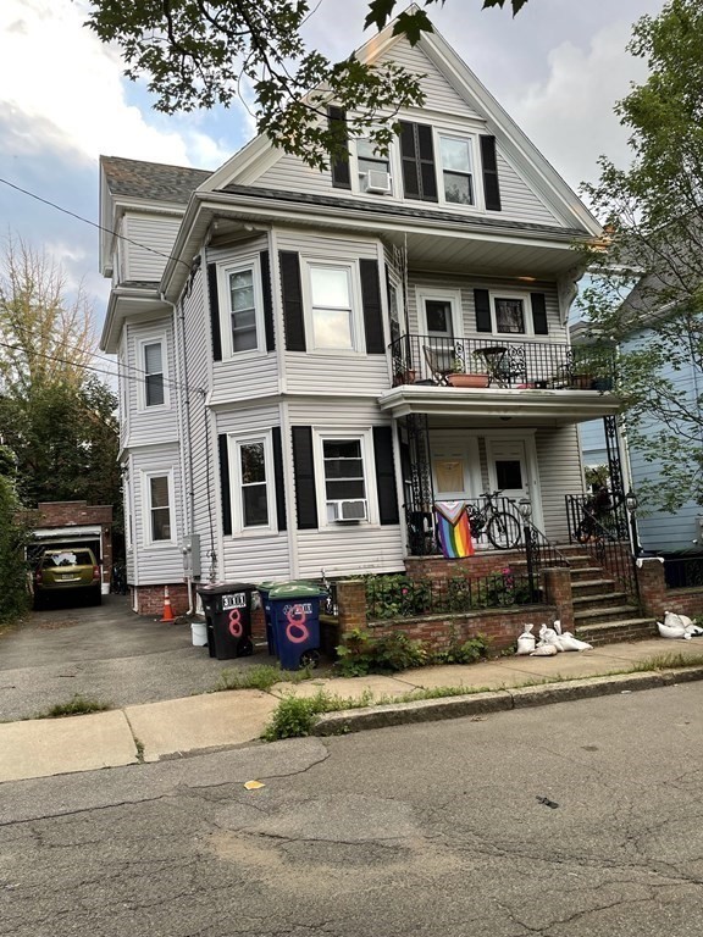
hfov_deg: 53.1
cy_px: 468
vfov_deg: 67.3
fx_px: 704
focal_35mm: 26
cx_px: 352
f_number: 1.6
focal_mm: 4.2
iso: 32
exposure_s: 1/121
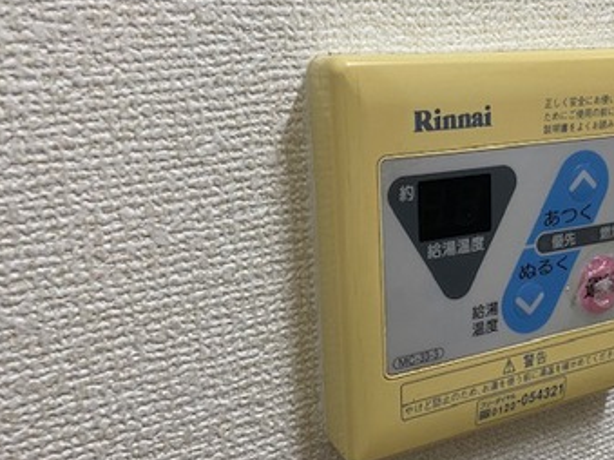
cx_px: 465
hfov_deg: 42.4
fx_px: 762
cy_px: 212
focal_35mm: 43
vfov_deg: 33.6
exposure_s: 1/60
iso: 125
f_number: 1.8
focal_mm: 4.25
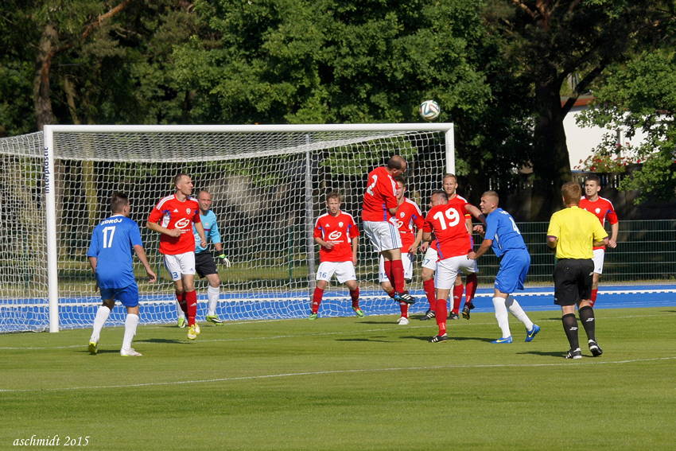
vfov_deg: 6.8
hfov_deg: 10.2
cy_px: 226
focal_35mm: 202
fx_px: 3803
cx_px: 338
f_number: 8
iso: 200
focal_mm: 135
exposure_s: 1/1250
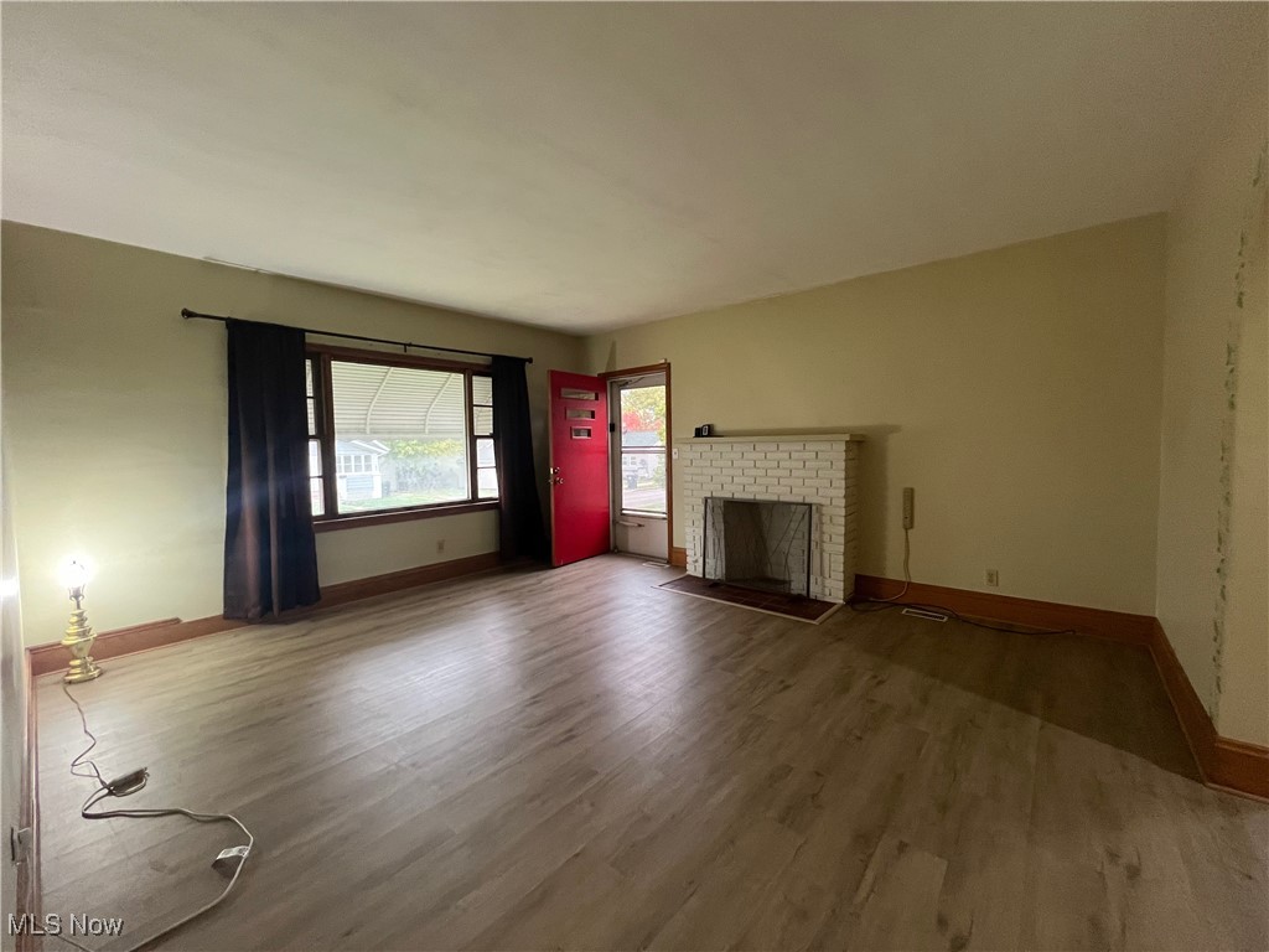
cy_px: 476
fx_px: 477
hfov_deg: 106.2
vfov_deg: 89.9
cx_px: 634
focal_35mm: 13
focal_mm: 1.57
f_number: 1.8
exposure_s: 1/60
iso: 400
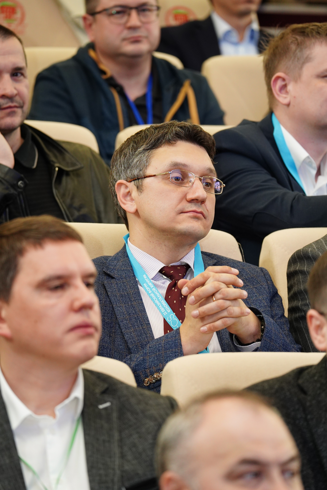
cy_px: 245
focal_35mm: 234
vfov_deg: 8.8
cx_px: 164
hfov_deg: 5.9
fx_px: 3188
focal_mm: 234
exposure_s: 1/200
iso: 2000
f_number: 5.6
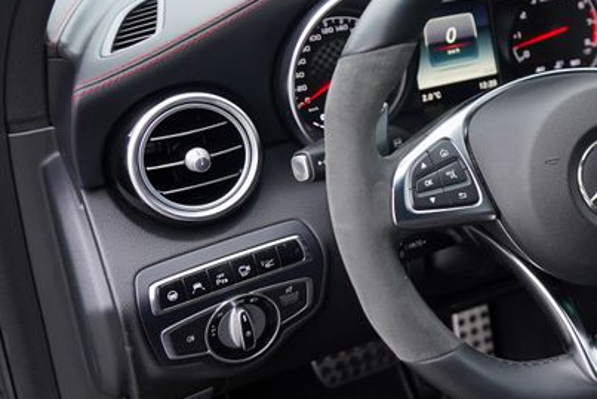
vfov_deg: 22.2
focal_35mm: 61
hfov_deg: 29.1
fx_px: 1012
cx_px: 687
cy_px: 133
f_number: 2.8
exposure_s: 1/160
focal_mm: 24
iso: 640
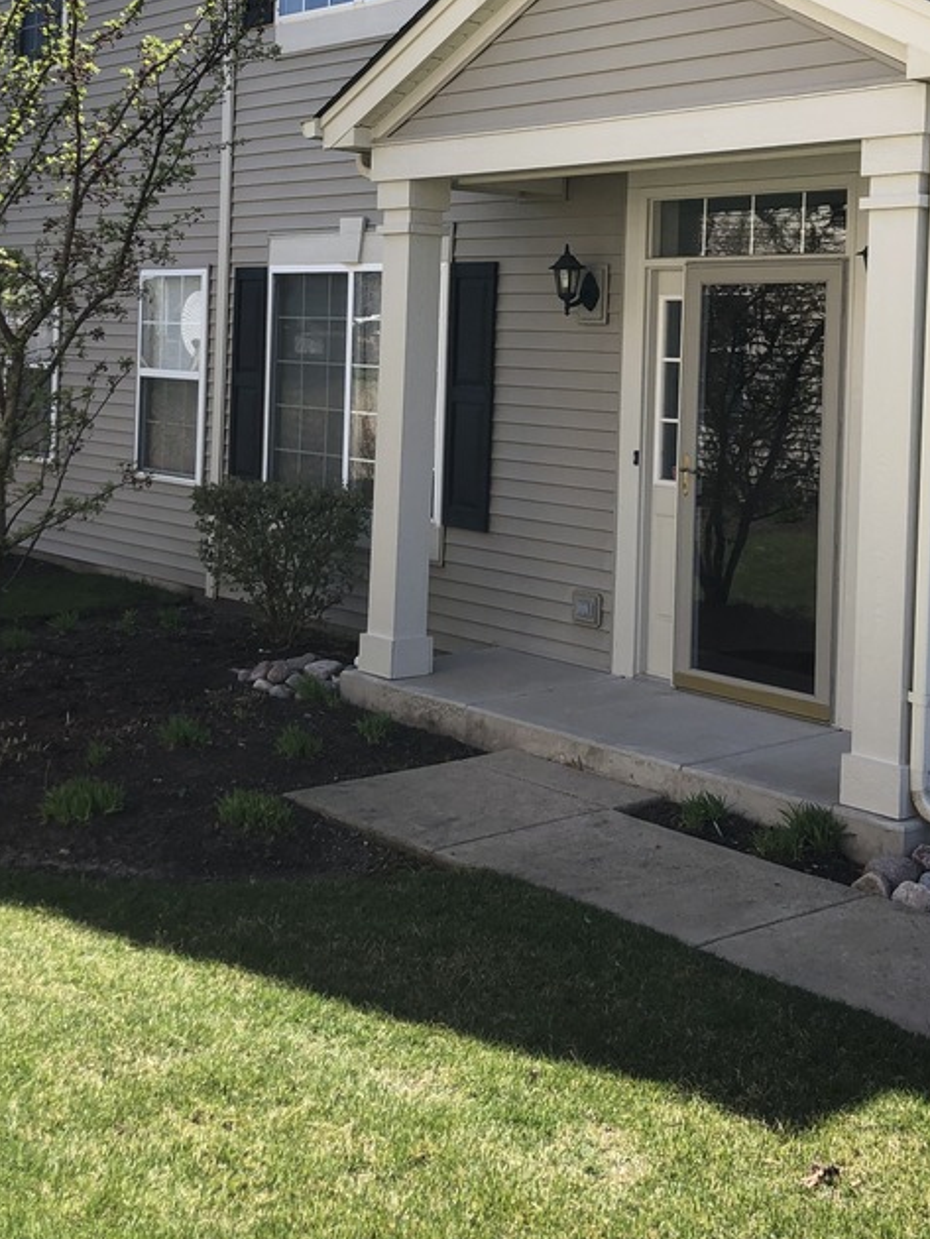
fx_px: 1718
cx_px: 462
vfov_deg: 39.0
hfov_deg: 30.3
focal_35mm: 48
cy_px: 380
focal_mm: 4
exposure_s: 1/838
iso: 20
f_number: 1.8
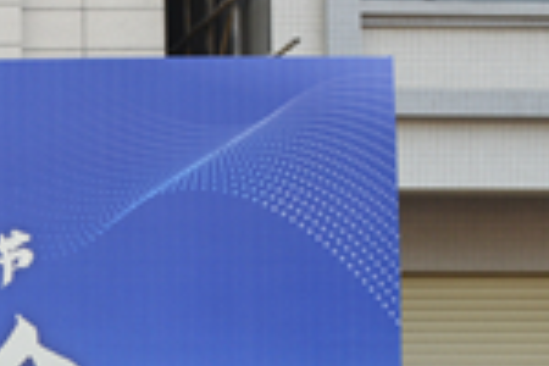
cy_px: 520
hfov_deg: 18.2
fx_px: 1464
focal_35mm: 96
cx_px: -340
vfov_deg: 13.6
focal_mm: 24
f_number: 6.3
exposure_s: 1/400
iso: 320
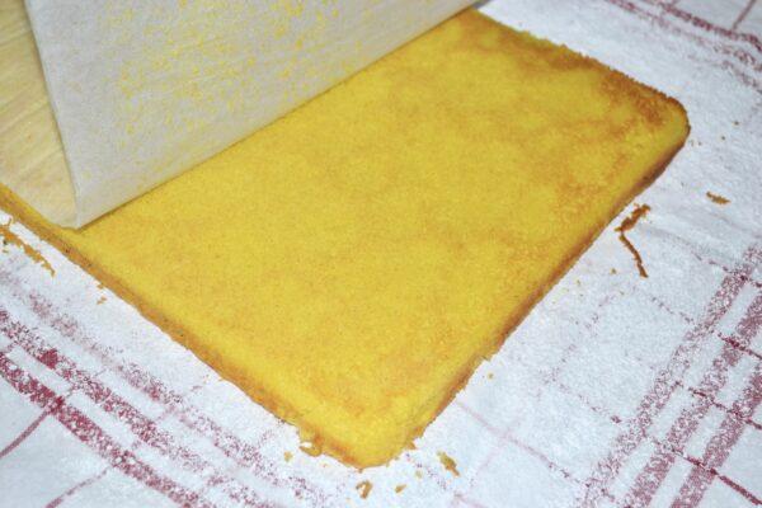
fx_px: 1079
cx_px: 381
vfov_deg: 26.5
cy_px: 254
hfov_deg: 38.9
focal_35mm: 51
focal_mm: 34
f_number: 5
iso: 500
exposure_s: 1/60
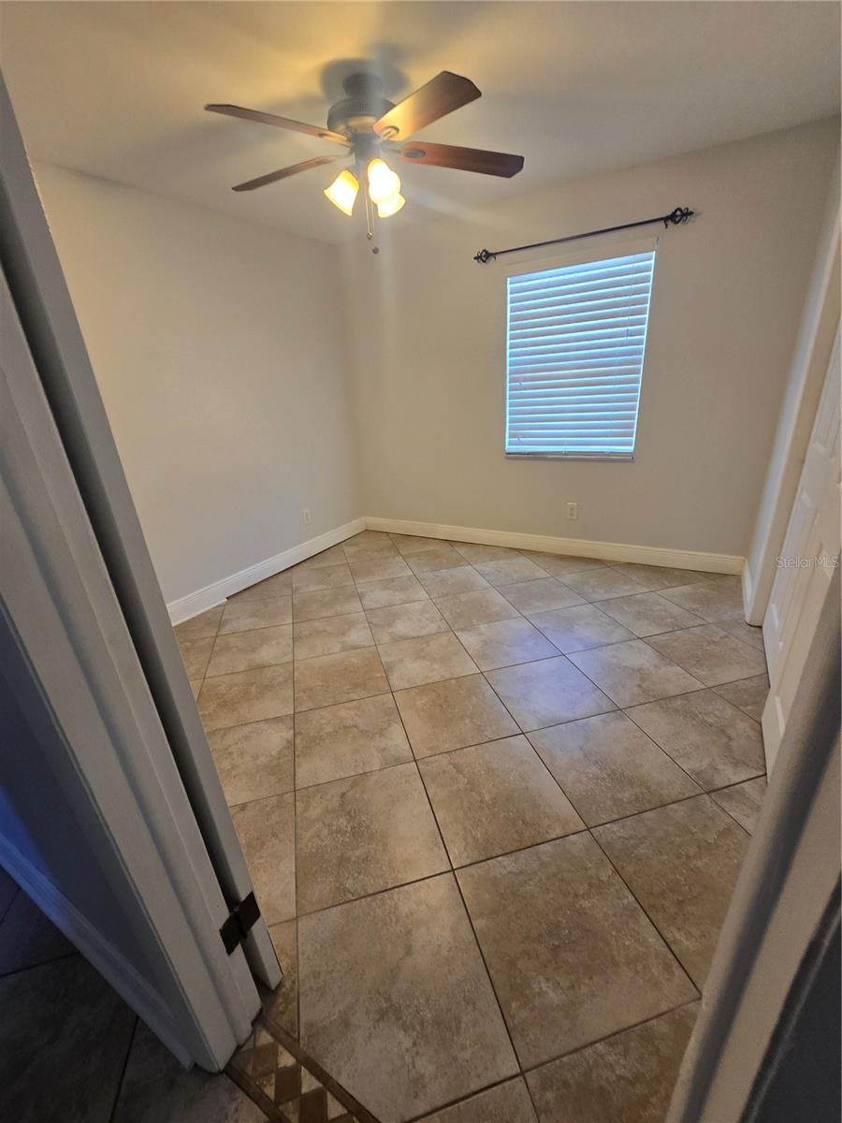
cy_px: 562
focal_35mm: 13
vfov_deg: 106.2
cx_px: 421
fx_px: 422
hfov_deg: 89.9
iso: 125
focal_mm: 2.2
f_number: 2.2
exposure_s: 1/60
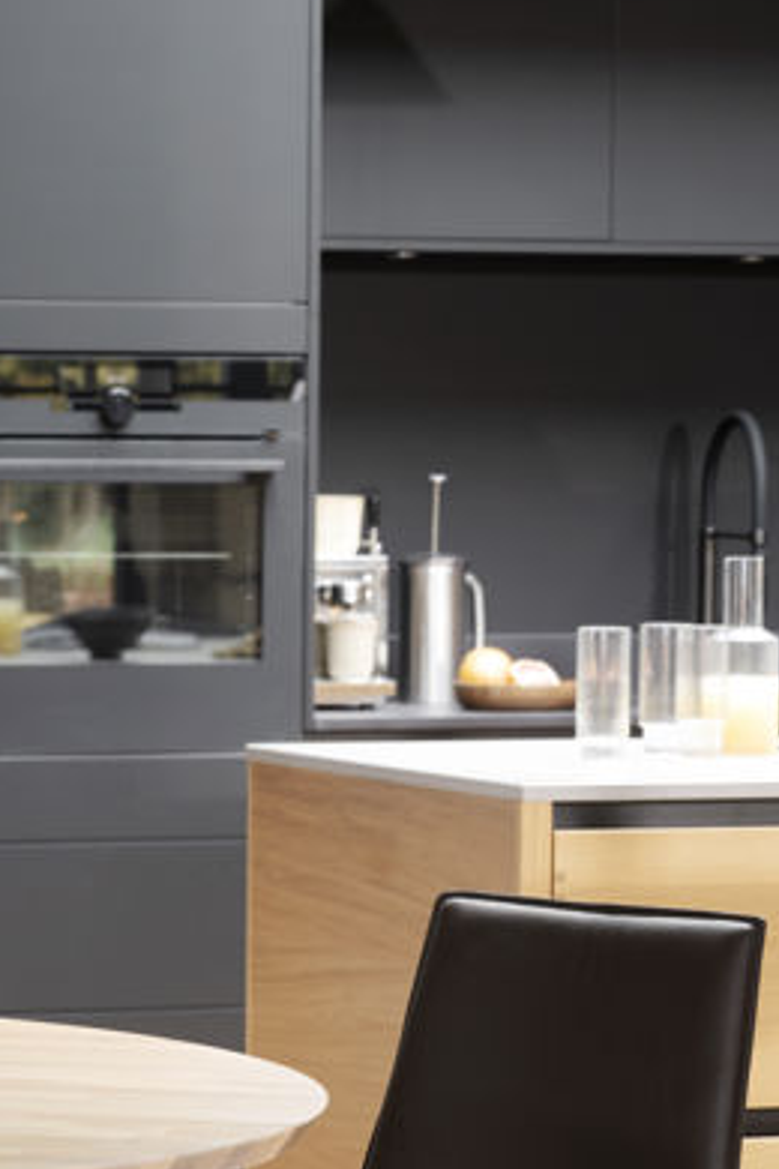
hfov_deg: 9.1
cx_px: 43
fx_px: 4868
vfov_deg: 13.5
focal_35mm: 150
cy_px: 1100
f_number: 4
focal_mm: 61
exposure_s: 1/1.67
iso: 125
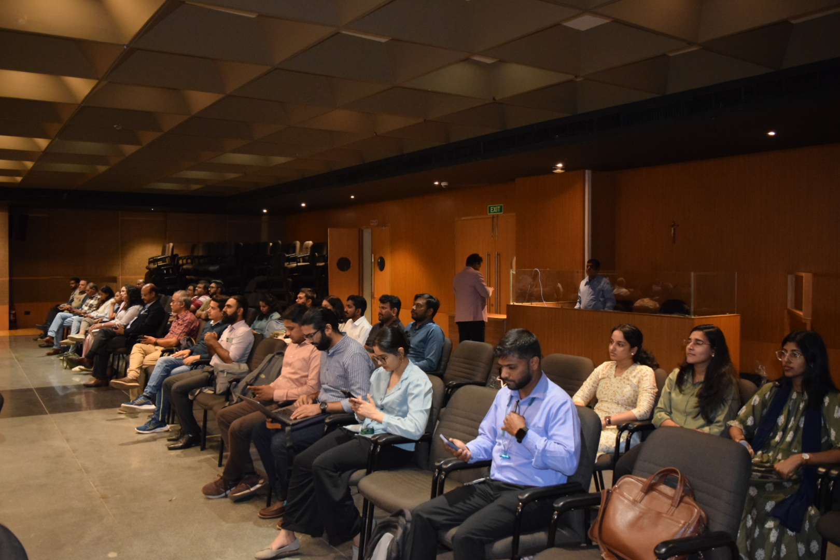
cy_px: 280
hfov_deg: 61.9
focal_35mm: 30
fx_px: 700
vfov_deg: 43.6
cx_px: 420
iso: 3200
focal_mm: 20
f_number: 3.8
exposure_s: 1/60
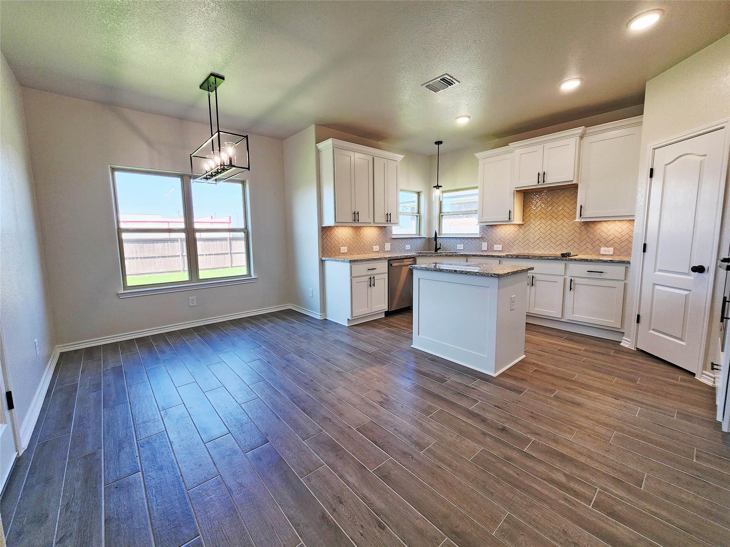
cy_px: 274
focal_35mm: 13
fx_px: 274
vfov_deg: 89.9
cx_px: 365
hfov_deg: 106.2
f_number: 2.2
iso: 80
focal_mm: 2.2
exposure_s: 1/120
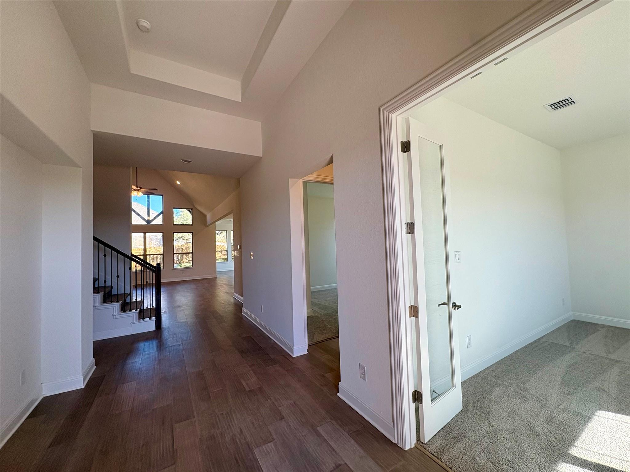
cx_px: 315
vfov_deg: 85.7
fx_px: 255
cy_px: 236
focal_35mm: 14
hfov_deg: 102.1
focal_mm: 2.22
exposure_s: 1/120
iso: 40
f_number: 2.2
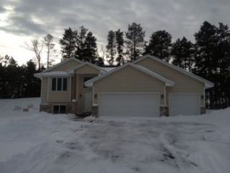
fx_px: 233
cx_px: 115
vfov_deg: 40.7
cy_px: 86
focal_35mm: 35
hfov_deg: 52.6
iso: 50
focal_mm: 4.28
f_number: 2.4
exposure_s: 1/3247
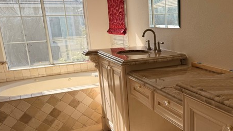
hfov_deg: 52.5
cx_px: 163
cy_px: 86
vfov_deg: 31.8
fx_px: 229
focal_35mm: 37
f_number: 1.78
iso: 100
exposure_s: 1/2445
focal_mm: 6.76
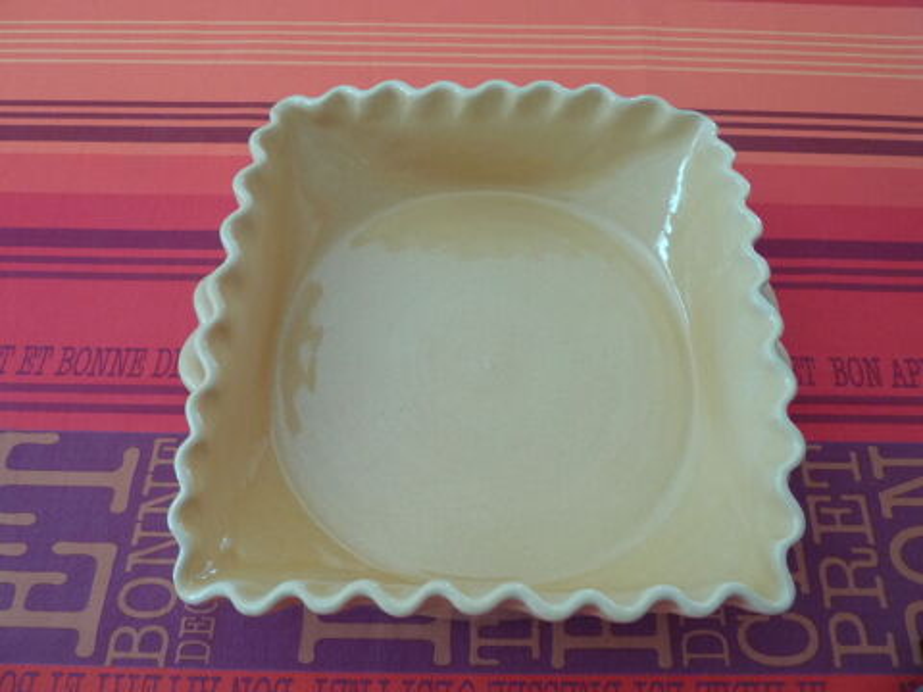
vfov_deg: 54.9
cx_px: 462
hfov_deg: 69.4
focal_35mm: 25
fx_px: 667
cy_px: 346
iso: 160
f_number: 3.3
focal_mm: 4.1
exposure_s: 1/30
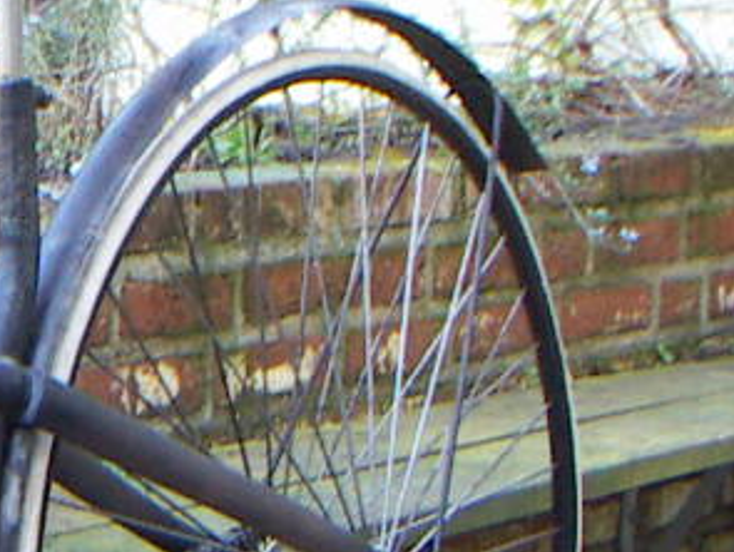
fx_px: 3312
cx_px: -535
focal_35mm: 156
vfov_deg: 9.5
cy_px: 475
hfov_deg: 11.8
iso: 100
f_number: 2.8
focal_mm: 4.7
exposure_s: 1/50
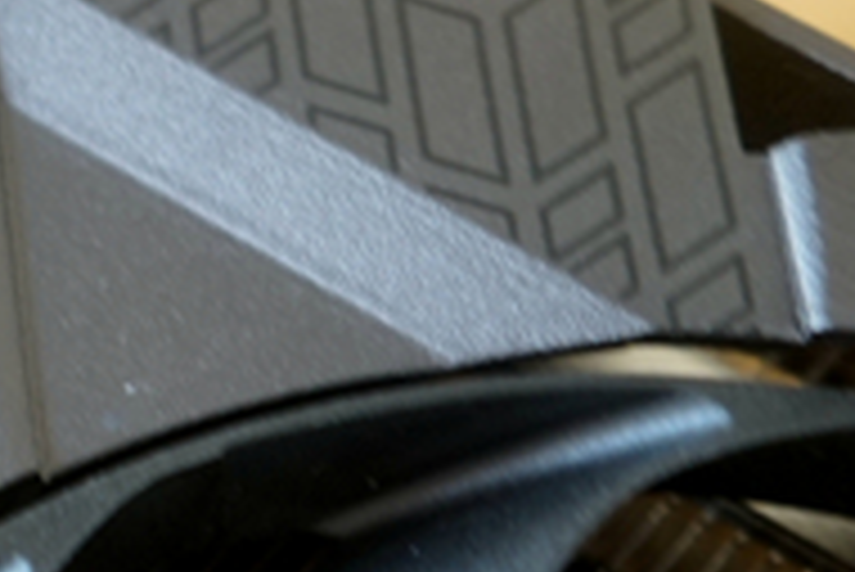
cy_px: 1106
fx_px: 4040
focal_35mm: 170
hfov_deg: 11.0
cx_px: -873
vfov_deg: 7.8
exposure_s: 1/13
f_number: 4
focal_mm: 33
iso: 250
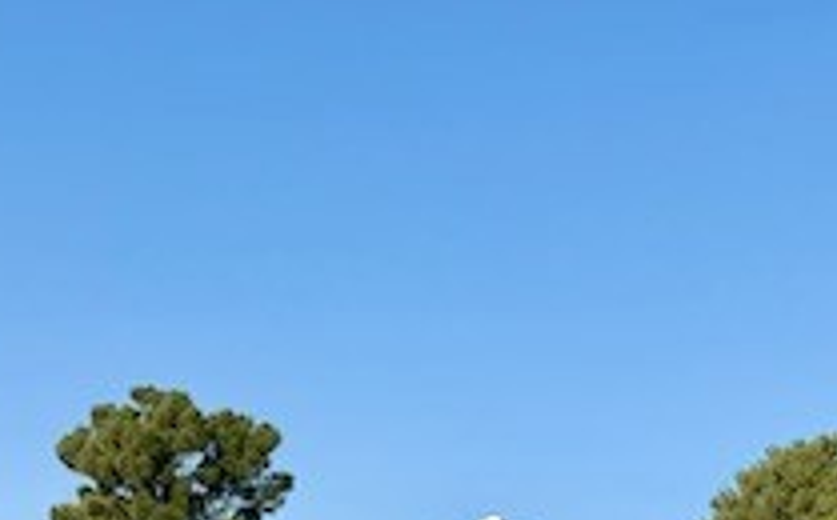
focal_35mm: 78
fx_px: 1777
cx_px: 773
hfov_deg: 25.6
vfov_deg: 14.9
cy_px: 888
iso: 80
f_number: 1.78
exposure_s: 1/6711
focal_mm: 6.76
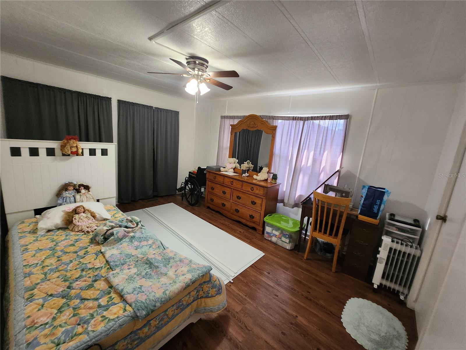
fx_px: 175
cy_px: 175
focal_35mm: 13
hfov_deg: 106.2
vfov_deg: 89.9
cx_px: 233
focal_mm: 1.7
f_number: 2.2
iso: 320
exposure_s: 1/60
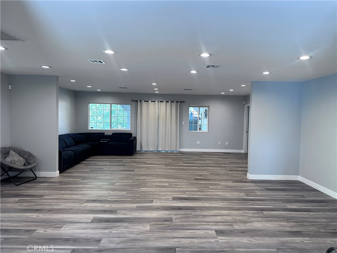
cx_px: 168
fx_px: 234
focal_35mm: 24
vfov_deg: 56.8
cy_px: 126
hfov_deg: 71.6
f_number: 1.78
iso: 200
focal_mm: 6.86
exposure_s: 1/120
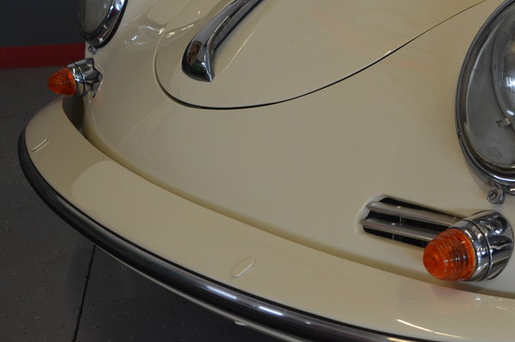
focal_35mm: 57
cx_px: 406
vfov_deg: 23.7
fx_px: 814
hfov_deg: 34.1
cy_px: 144
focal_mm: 22
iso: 800
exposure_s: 1/50
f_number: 3.8
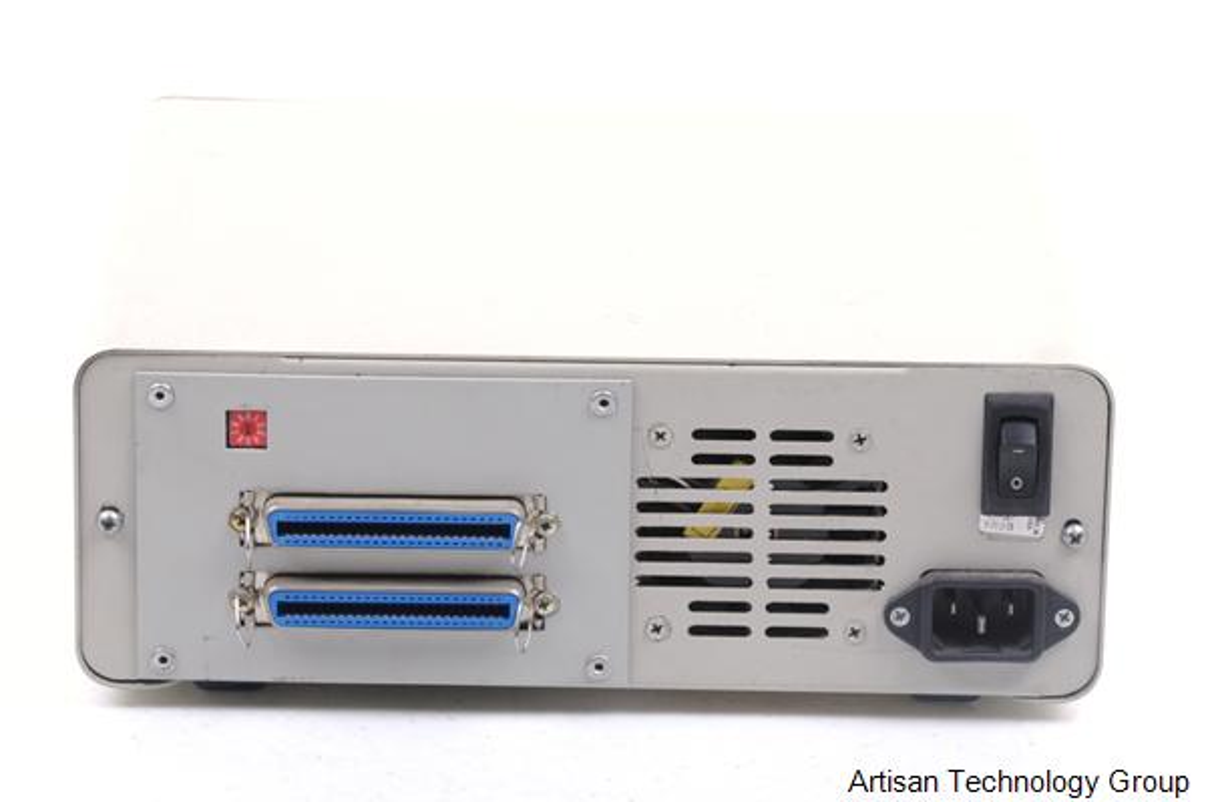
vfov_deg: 10.7
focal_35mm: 128
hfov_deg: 16.1
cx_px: 603
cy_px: 401
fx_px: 4268
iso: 200
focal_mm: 85
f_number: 11
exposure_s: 1/200
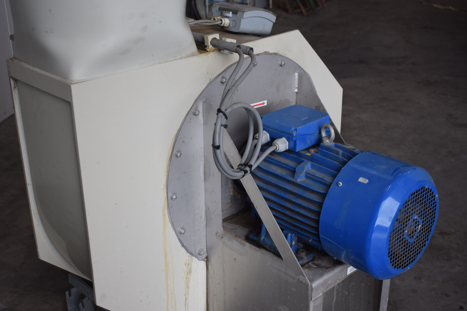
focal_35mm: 48
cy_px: 156
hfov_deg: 41.1
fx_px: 623
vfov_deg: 28.1
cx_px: 234
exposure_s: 1/80
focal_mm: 32
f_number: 4.5
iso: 400
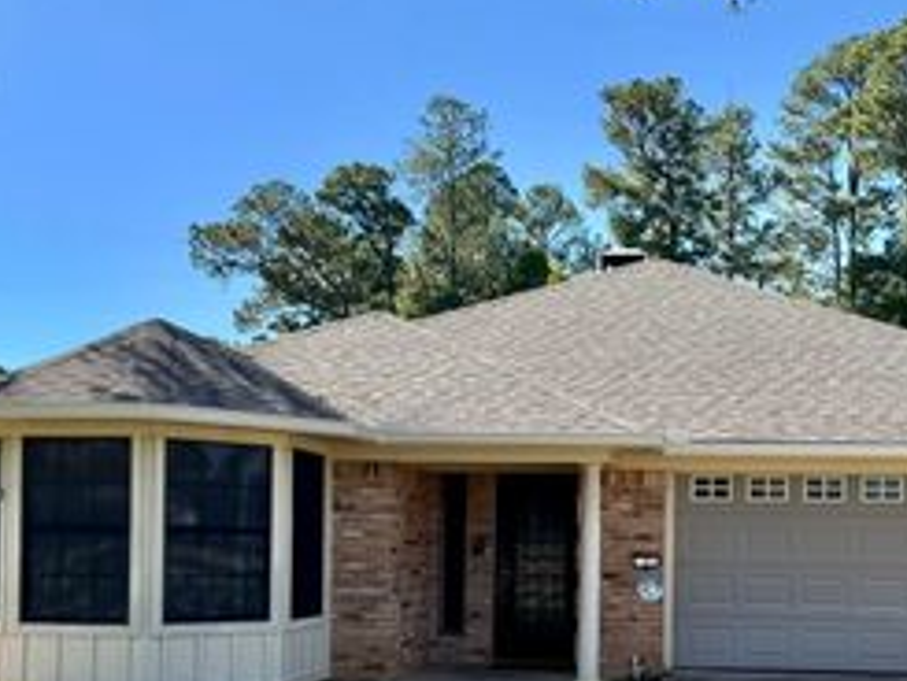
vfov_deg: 29.1
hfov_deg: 38.4
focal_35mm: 49
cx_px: 611
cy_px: 527
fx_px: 1285
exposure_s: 1/2710
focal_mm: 6.76
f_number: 1.78
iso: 80
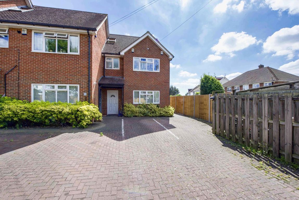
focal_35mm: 14
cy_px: 100
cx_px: 150
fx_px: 116
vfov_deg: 81.3
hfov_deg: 104.2
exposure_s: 1/250
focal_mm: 14
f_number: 16
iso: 320
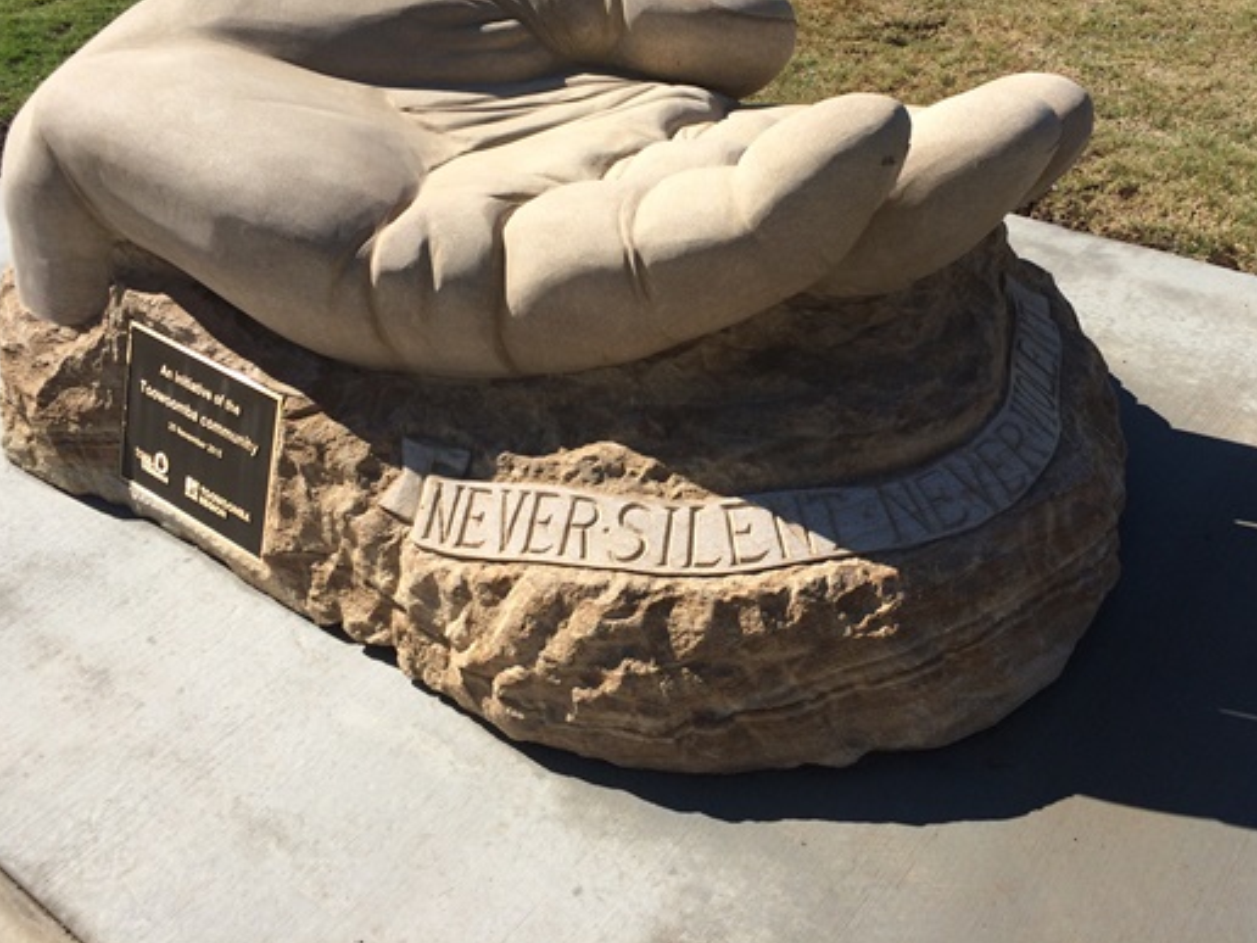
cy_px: 366
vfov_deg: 39.4
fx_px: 1307
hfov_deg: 51.2
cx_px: 721
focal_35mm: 36
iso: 32
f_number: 2.2
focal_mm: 4.15
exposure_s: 1/2415
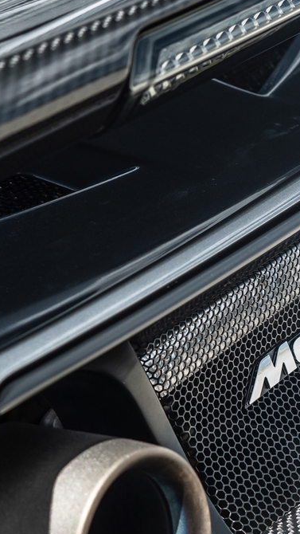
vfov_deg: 18.3
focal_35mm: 117
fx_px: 1654
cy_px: 218
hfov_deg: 10.3
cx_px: 312
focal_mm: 39
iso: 160
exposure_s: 1/800
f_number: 4
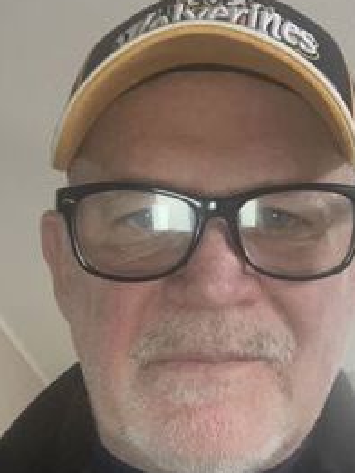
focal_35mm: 54
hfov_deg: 27.1
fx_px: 738
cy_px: 314
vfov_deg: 35.2
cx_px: 182
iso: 400
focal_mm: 2.87
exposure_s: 1/34
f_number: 2.2
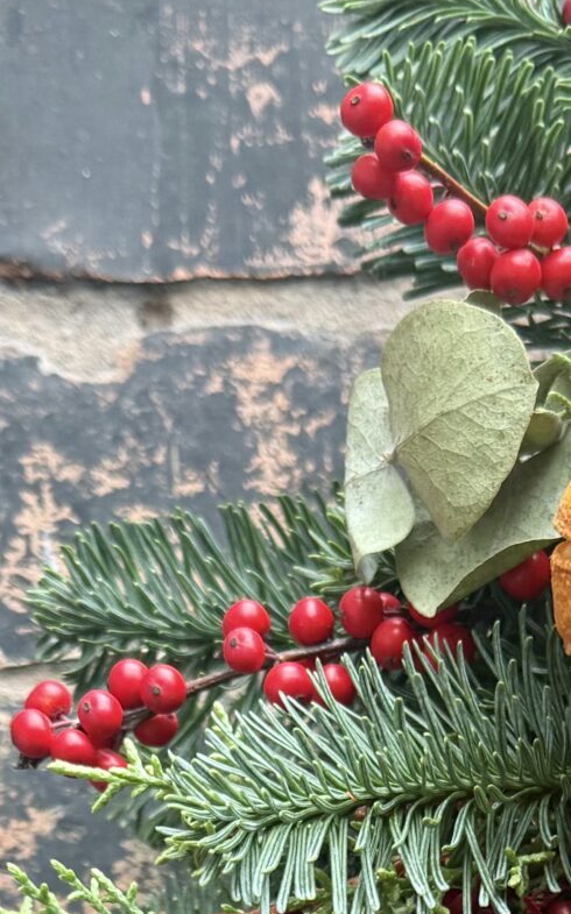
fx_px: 2068
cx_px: 410
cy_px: 1216
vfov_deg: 22.2
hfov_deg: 15.7
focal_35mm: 83
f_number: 1.78
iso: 200
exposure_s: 1/121
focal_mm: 6.76
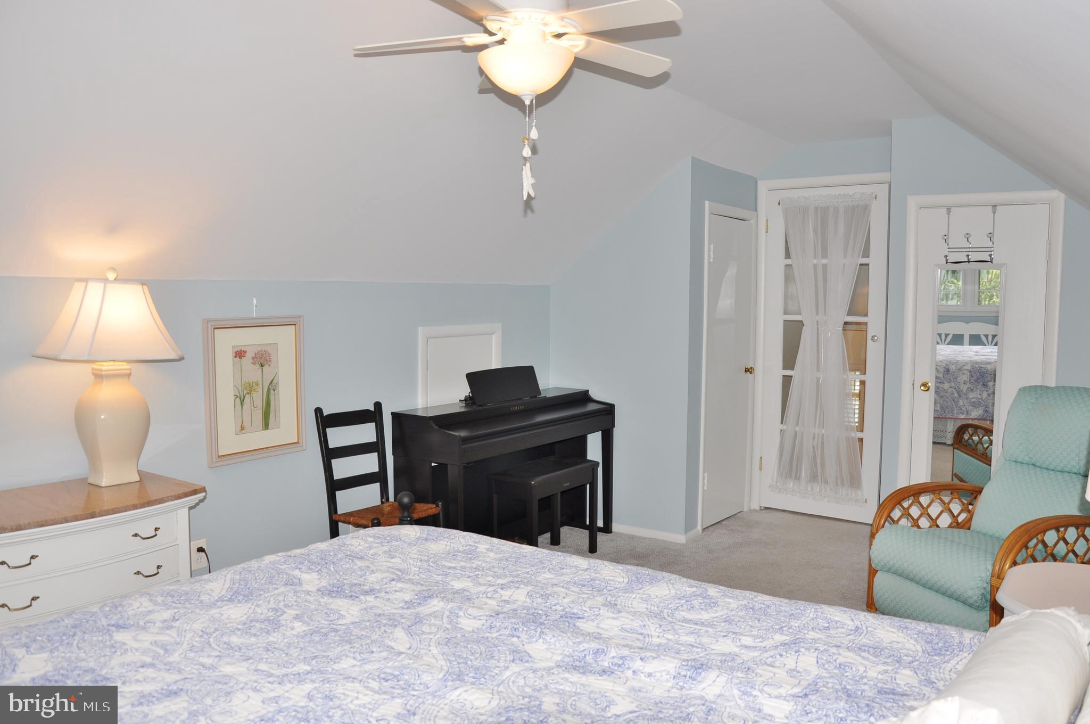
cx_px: 545
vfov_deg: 47.8
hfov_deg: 67.4
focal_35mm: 27
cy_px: 362
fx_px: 816
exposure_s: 1/60
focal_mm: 18
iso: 200
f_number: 5.6
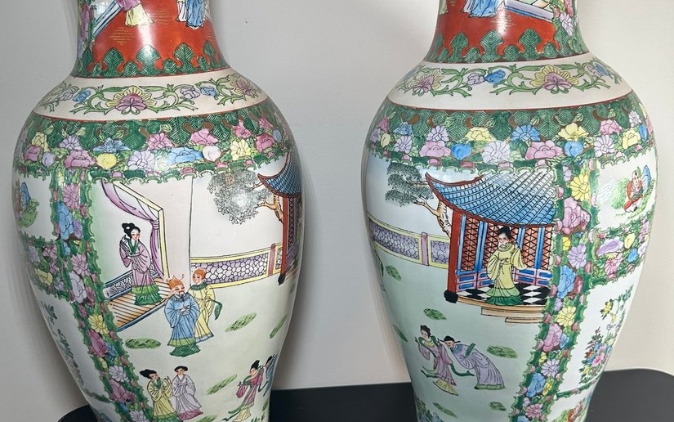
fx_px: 643
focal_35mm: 35
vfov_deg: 36.3
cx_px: 327
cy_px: 236
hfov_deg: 55.3
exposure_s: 1/120
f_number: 1.78
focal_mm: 6.86
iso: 125
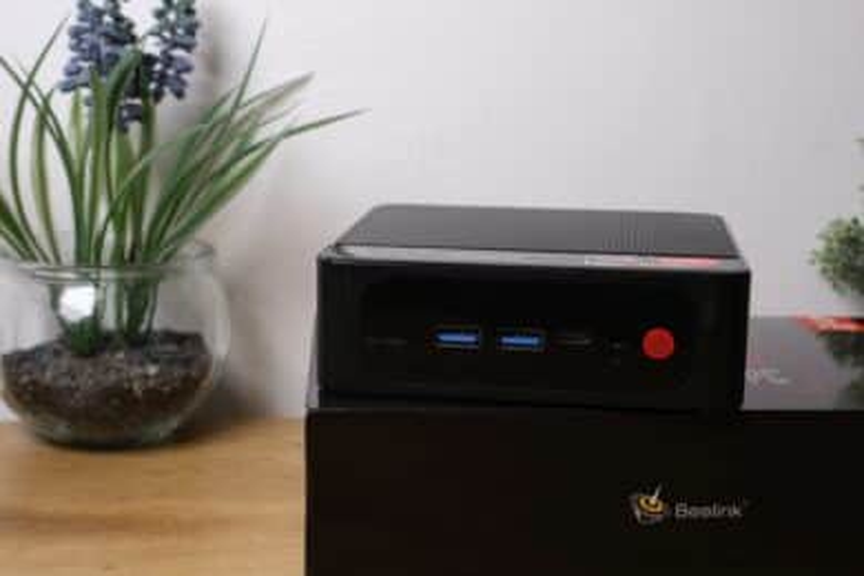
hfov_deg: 37.5
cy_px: 288
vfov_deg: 25.5
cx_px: 432
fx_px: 1272
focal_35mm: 53
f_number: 8
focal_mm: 35.3
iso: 160
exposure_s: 1/17
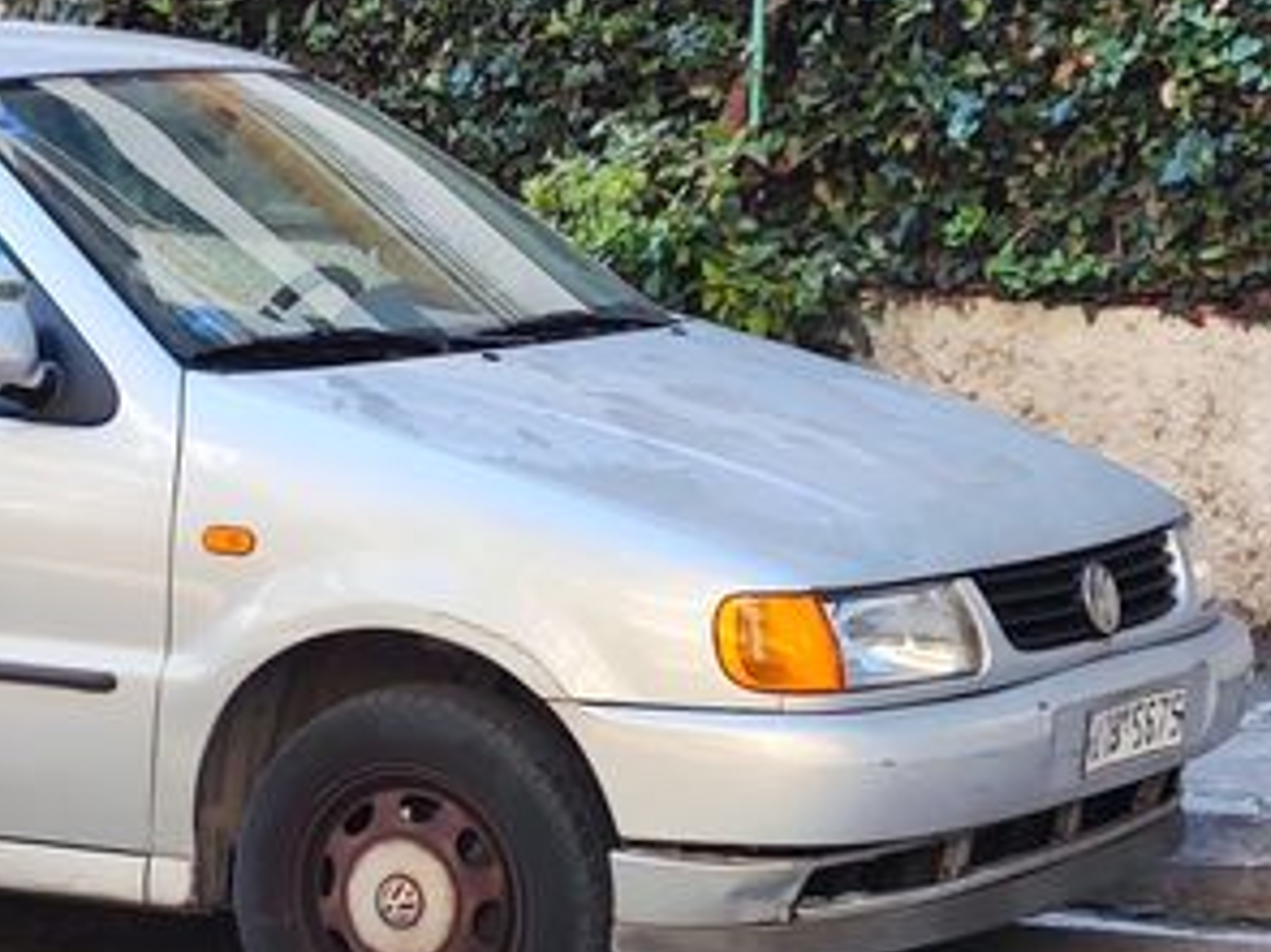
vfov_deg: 14.5
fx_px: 3744
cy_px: 551
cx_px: 241
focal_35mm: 102
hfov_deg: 19.1
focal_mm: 5.59
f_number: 1.88
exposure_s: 1/279
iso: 50
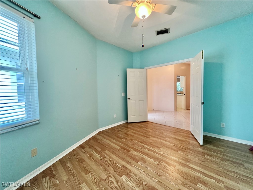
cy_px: 95
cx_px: 126
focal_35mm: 13
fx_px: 95
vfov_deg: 89.9
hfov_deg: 106.2
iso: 250
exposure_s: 1/120
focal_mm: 1.57
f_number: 1.8
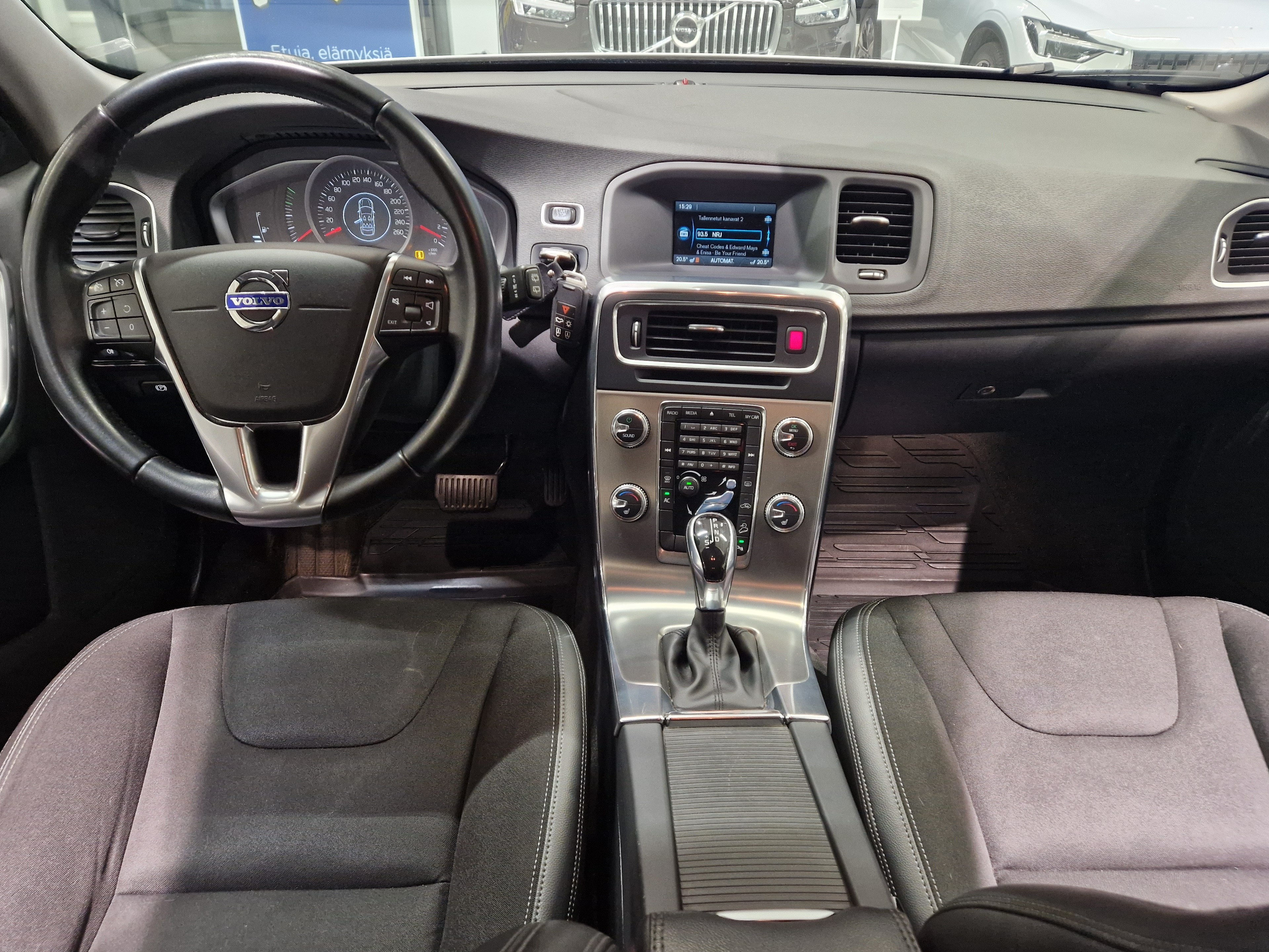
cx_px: 646
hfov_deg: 71.6
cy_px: 486
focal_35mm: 24
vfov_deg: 56.8
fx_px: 880
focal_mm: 5.4
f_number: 1.8
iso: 500
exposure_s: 1/100
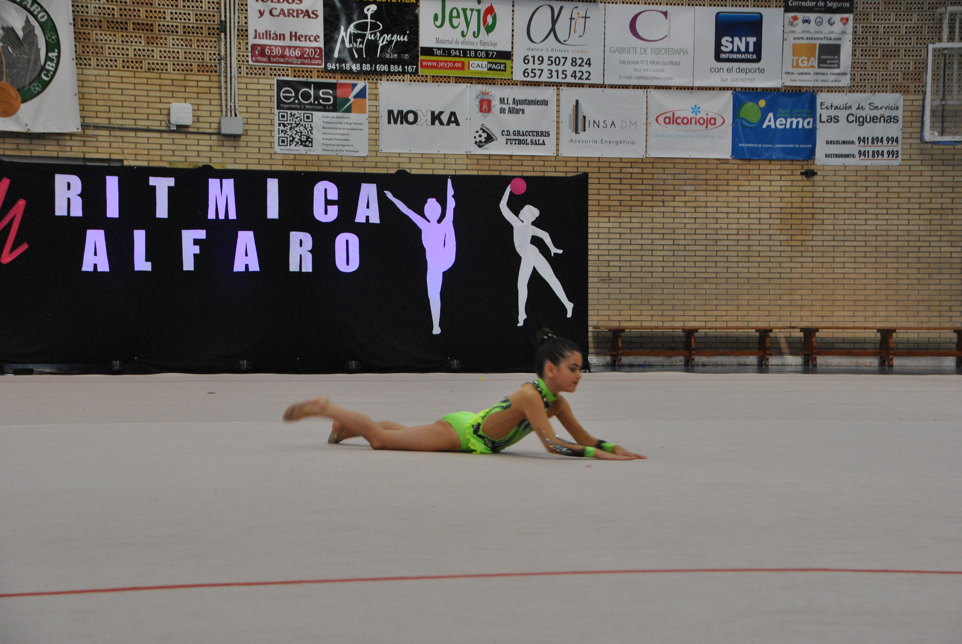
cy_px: 322
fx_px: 2207
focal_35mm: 82
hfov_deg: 24.6
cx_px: 481
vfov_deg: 16.6
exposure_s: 1/200
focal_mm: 55
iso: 800
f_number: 7.1
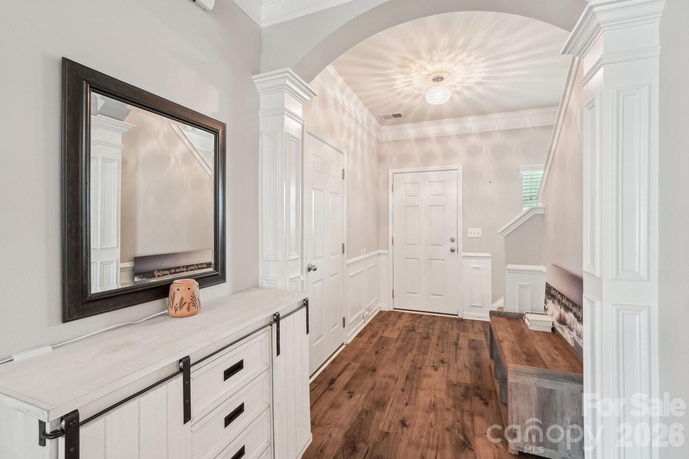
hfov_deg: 100.4
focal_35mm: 15
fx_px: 287
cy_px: 230
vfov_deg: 77.3
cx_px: 344
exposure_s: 1/3.33
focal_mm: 10
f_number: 8
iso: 400
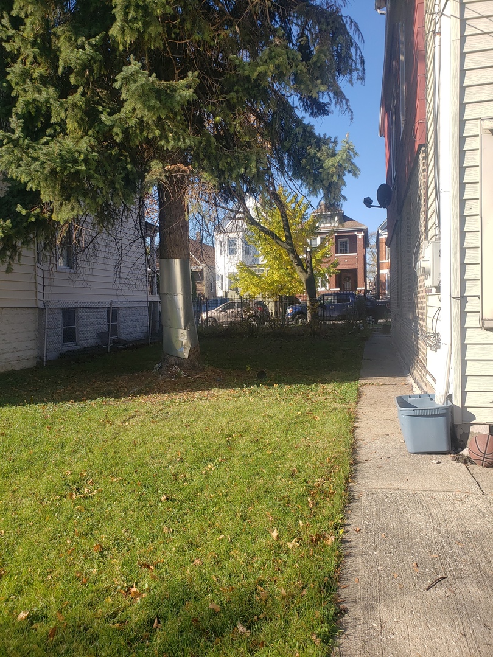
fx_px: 494
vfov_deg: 67.3
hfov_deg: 53.1
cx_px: 246
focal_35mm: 26
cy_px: 328
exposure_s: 1/752
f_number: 2.4
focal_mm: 4.3
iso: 50
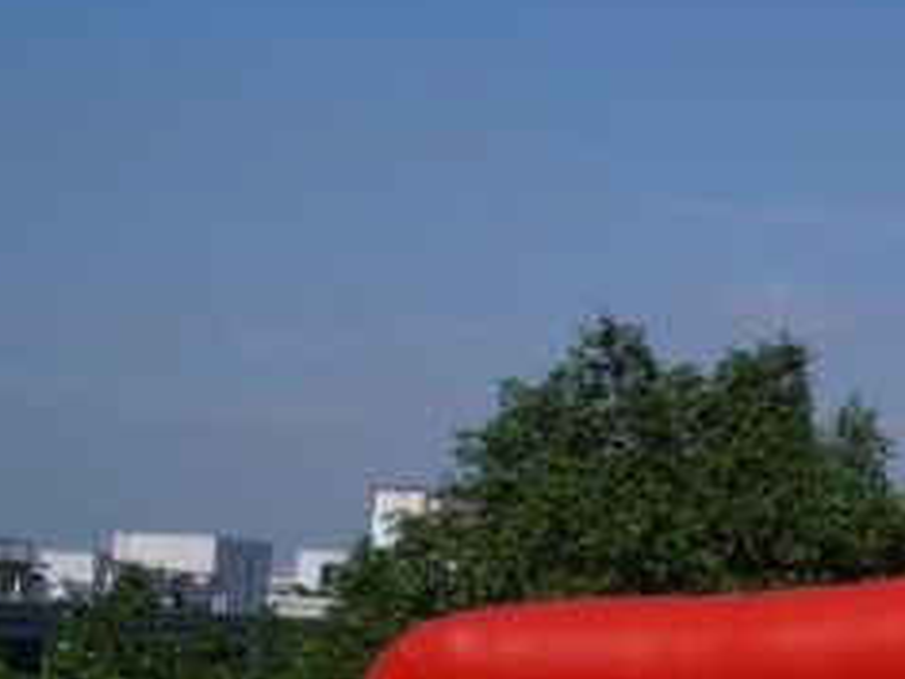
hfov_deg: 16.1
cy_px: 489
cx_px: 1714
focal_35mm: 100
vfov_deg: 14.7
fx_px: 2614
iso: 100
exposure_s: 1/640
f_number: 8
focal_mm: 16
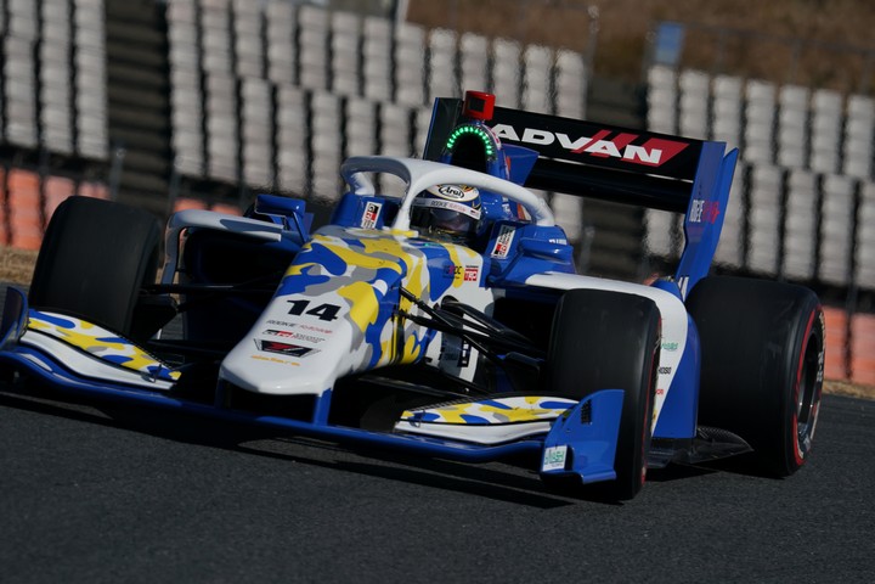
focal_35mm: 600
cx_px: 438
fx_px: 14582
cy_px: 292
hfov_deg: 3.4
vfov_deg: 2.3
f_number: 13
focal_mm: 600
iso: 200
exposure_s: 1/800
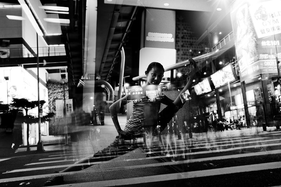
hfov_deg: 54.5
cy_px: 94
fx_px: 273
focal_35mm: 35
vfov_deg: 37.8
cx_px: 140
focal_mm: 35
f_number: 16
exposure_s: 5
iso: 200
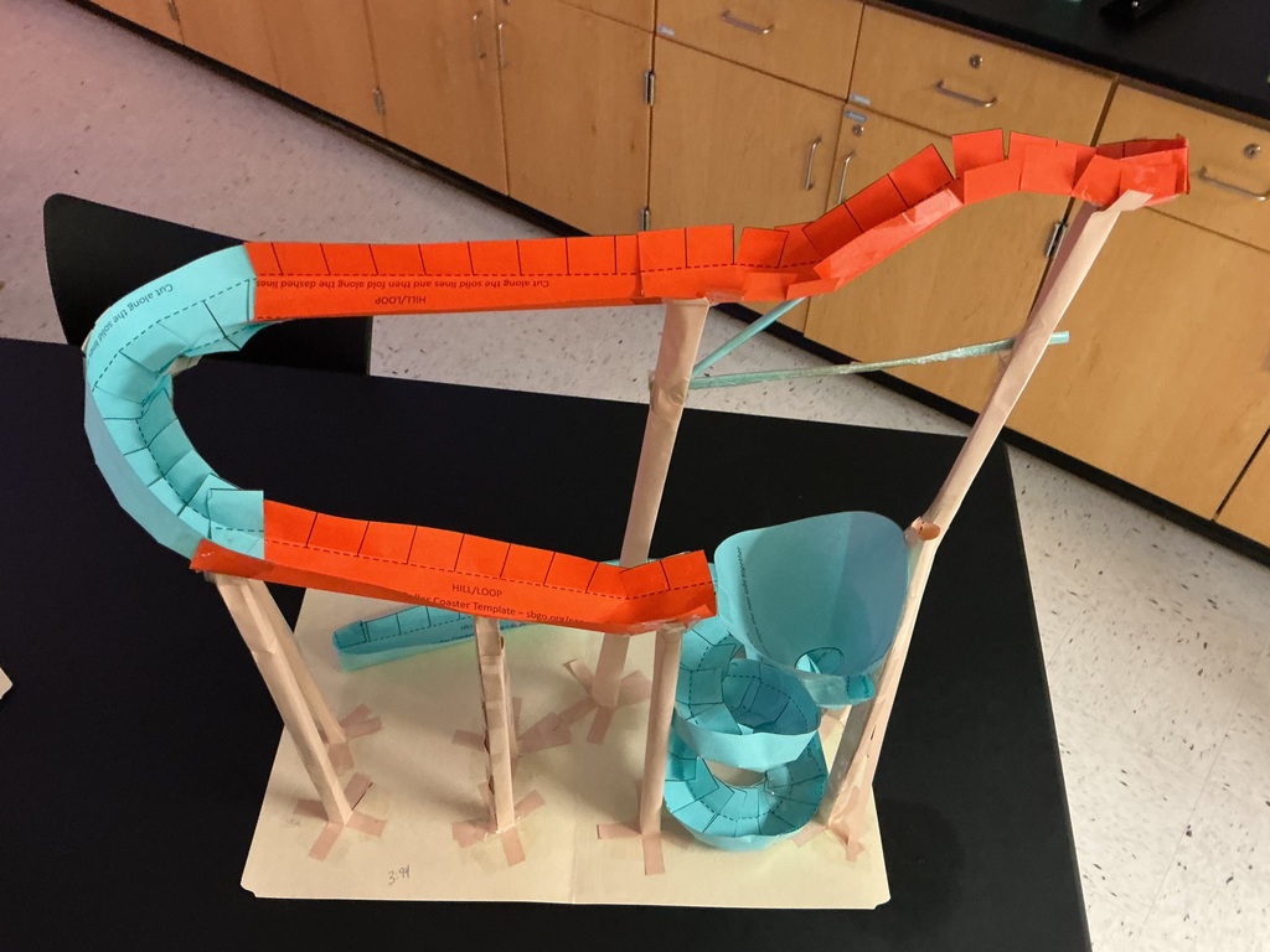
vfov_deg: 48.2
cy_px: 476
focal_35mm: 29
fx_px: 1064
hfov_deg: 61.7
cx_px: 635
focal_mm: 3
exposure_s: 1/40
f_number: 1.8
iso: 320
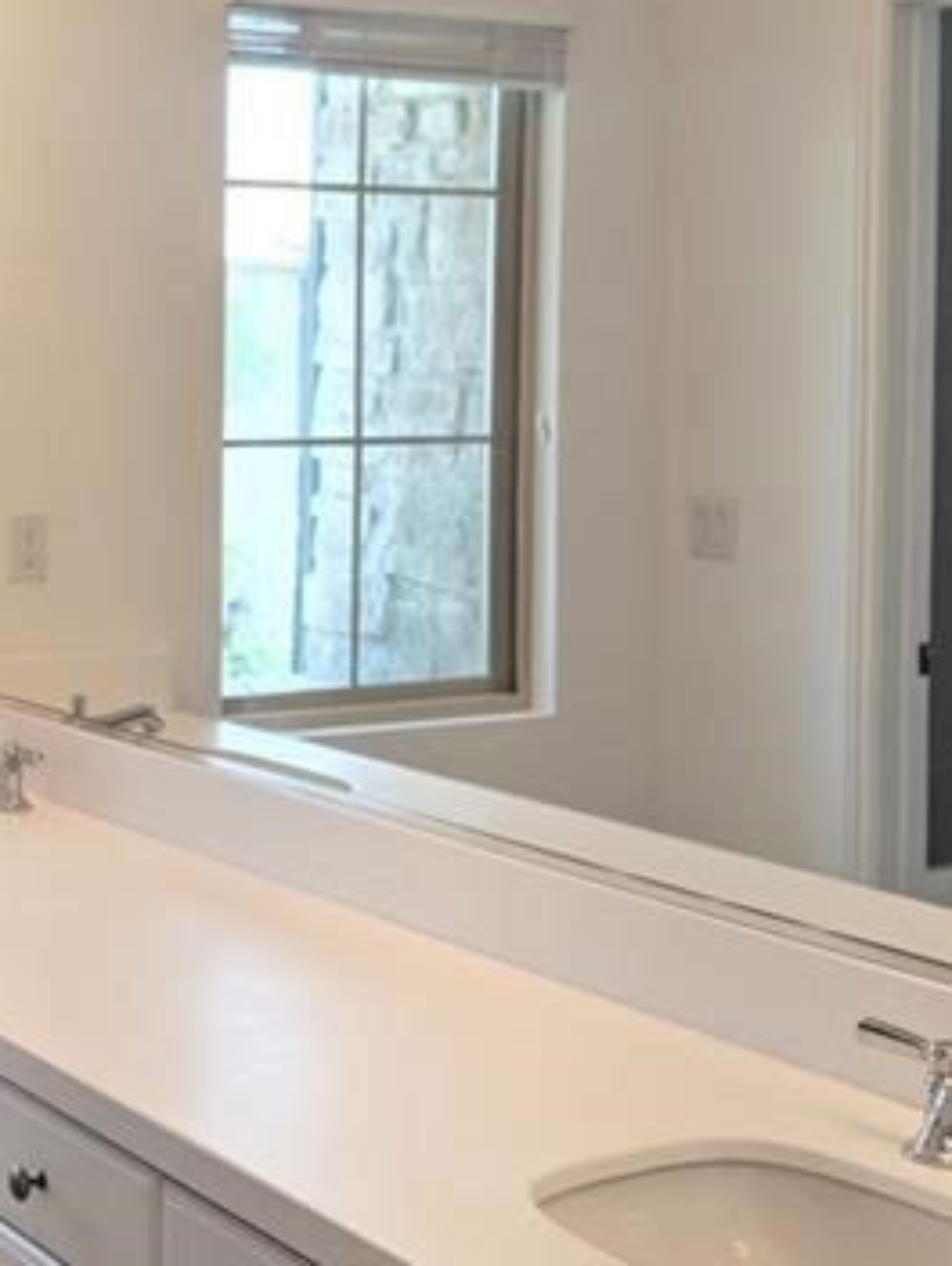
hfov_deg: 24.0
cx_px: 50
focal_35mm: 59
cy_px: 429
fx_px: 2160
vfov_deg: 32.4
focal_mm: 4.44
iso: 61
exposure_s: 1/433
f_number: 1.8
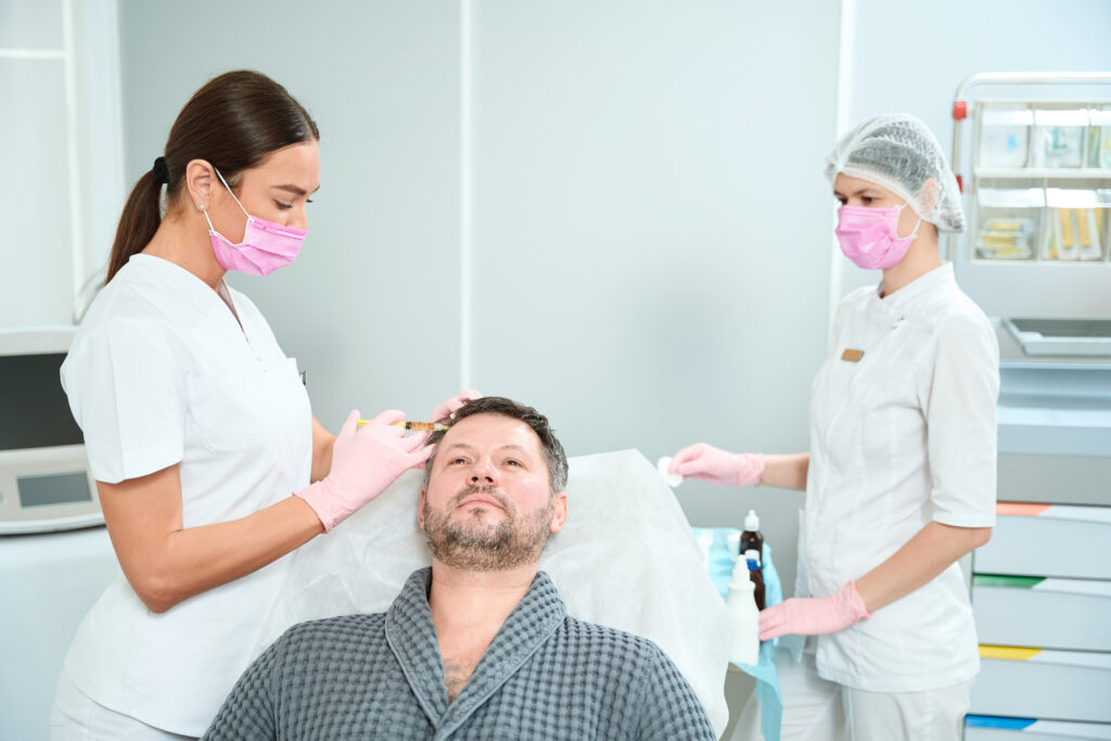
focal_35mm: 44
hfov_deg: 44.2
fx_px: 1367
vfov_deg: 30.3
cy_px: 370
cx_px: 556
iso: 100
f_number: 2.8
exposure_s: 1/250
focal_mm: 44.3
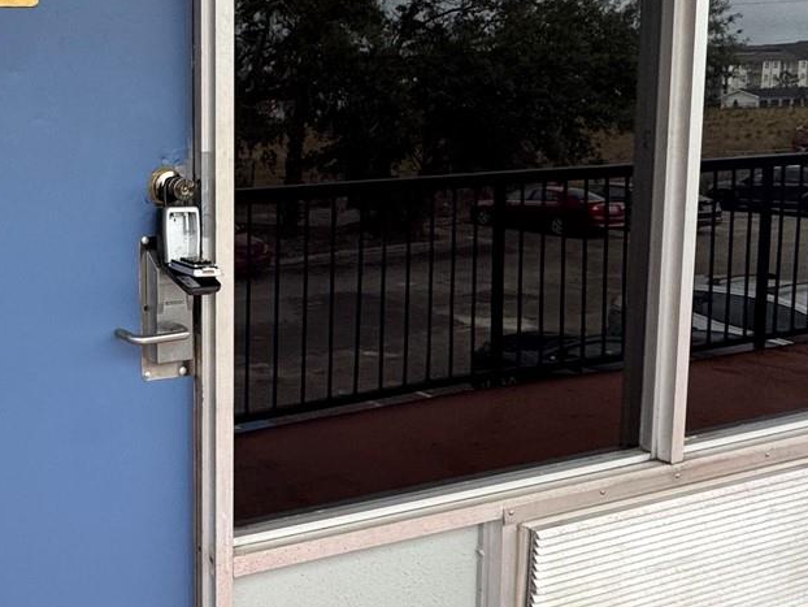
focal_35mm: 36
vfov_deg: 39.1
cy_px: 190
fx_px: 841
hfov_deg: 42.7
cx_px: -35
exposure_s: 1/99
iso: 125
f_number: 2.2
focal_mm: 2.22
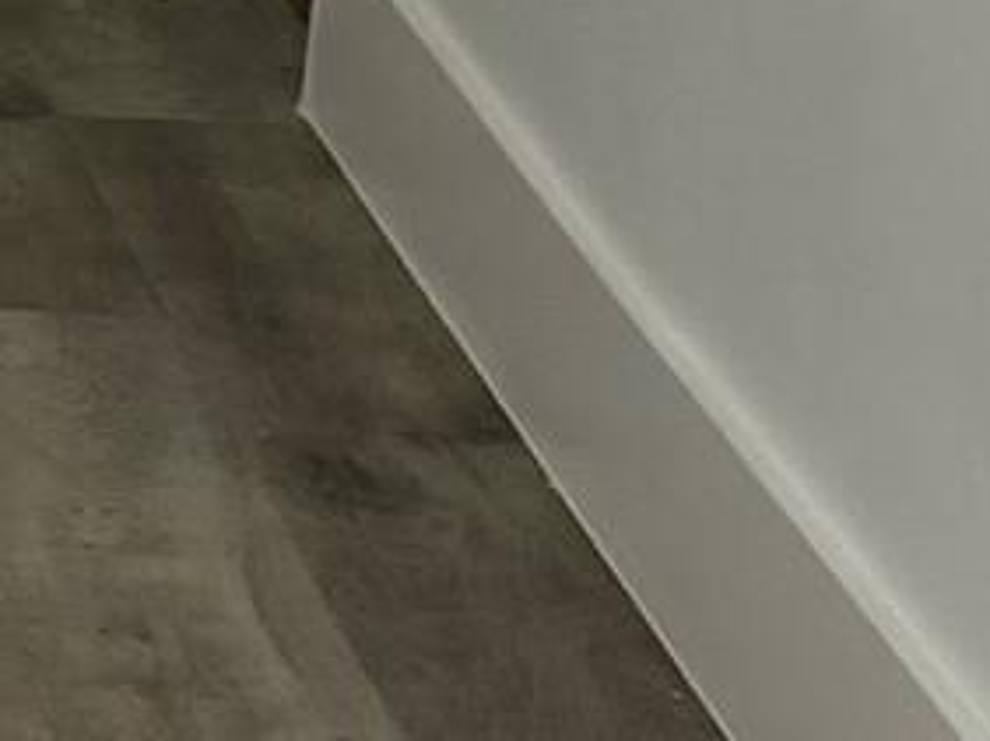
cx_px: -2303
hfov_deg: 8.3
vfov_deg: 7.8
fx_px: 5401
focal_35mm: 189
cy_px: -158
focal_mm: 5.7
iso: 40
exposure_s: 1/197
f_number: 1.5
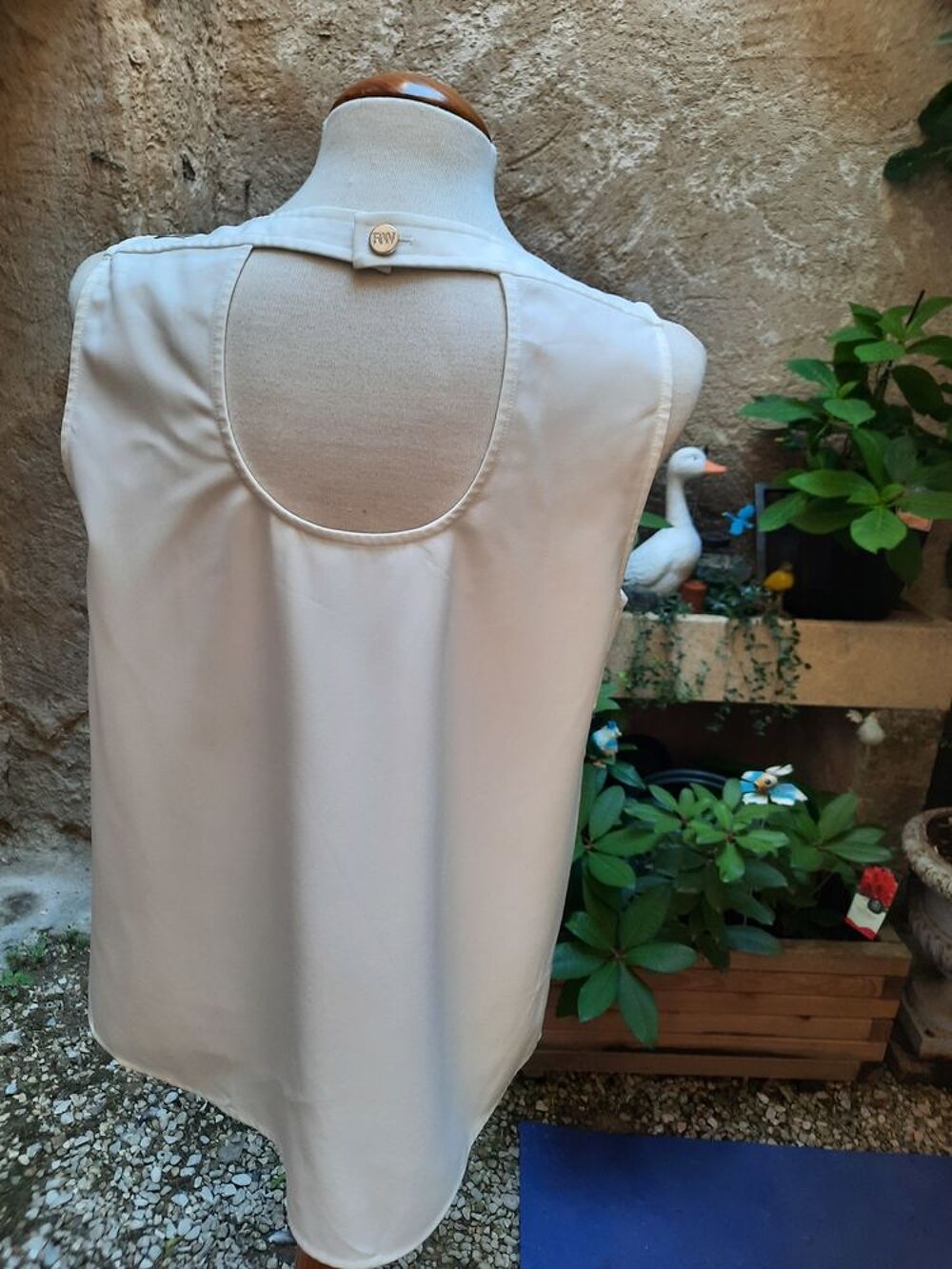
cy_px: 634
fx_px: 917
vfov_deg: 69.4
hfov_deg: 54.9
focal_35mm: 25
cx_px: 476
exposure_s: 1/60
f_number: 2
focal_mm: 4.6
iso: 100
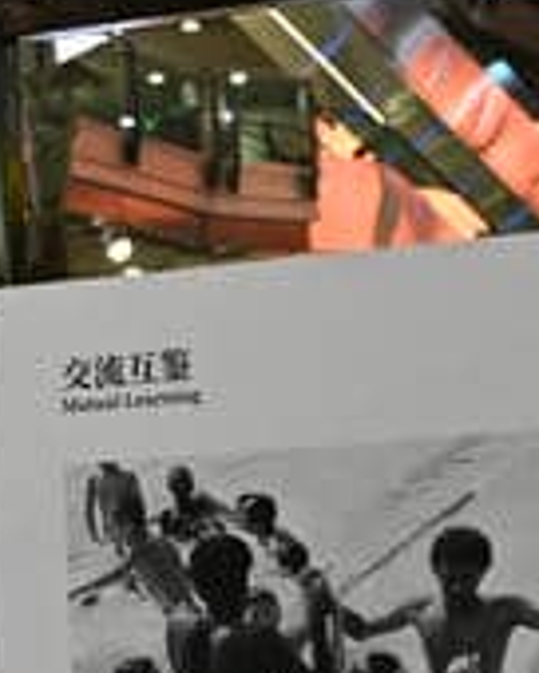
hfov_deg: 7.7
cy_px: 786
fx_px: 3804
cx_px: -646
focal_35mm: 191
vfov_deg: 10.0
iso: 2500
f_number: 4
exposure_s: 1/125
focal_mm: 34.5
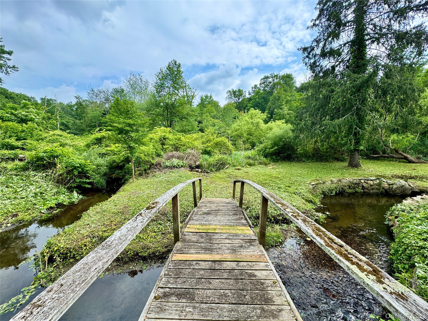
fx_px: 173
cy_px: 160
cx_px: 214
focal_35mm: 14
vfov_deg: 85.7
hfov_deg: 102.1
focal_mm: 2.22
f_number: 2.2
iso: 50
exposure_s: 1/600
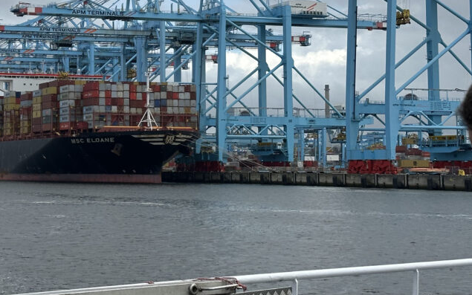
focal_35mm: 93
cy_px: 48
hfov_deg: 21.9
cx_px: 56
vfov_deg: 14.0
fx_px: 1196
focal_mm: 6.86
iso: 64
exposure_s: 1/5556
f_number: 1.78
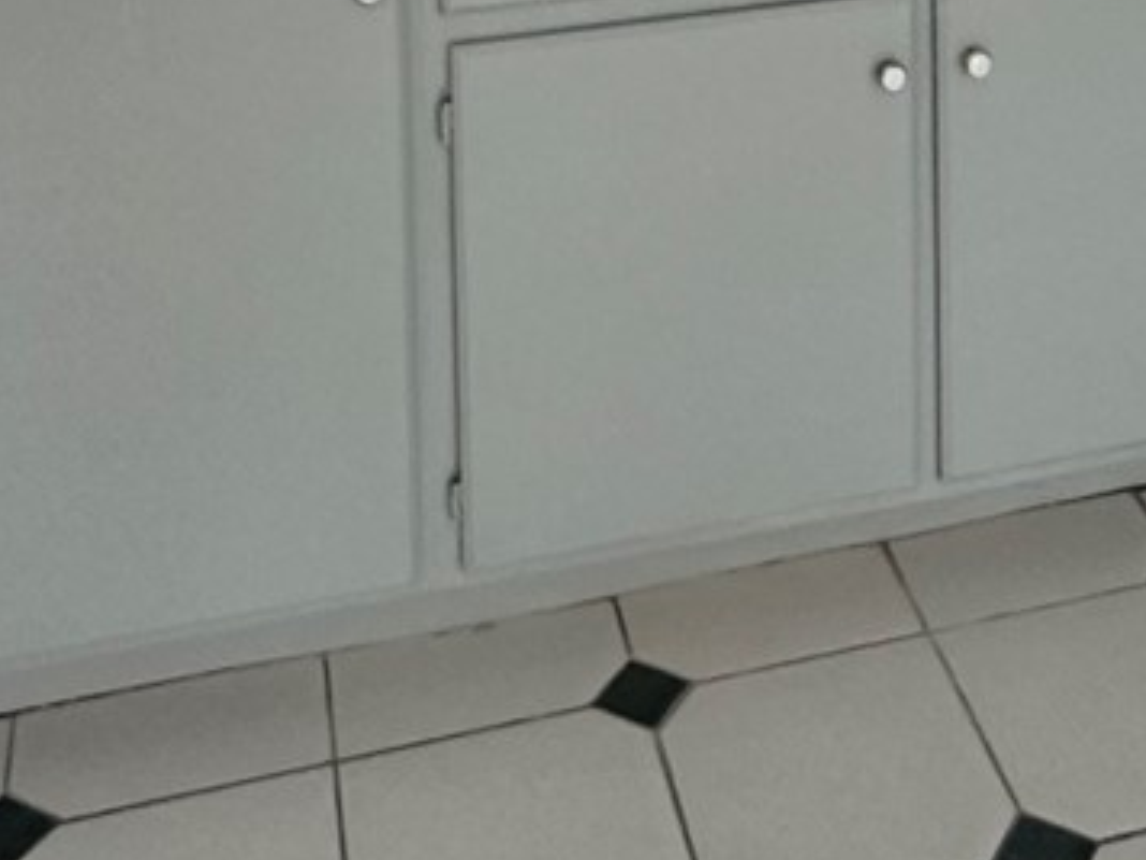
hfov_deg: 30.4
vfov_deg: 18.6
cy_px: -644
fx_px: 2086
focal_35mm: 63
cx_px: 789
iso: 320
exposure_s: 1/94
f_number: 2.2
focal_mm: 2.22
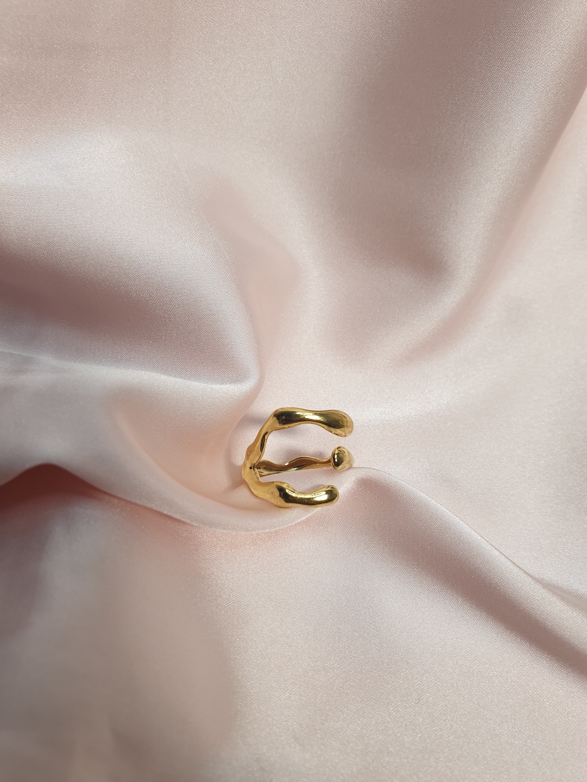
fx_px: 588
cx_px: 294
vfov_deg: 67.3
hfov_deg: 53.1
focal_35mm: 26
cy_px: 391
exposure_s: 1/60
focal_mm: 4.3
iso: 50
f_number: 2.4
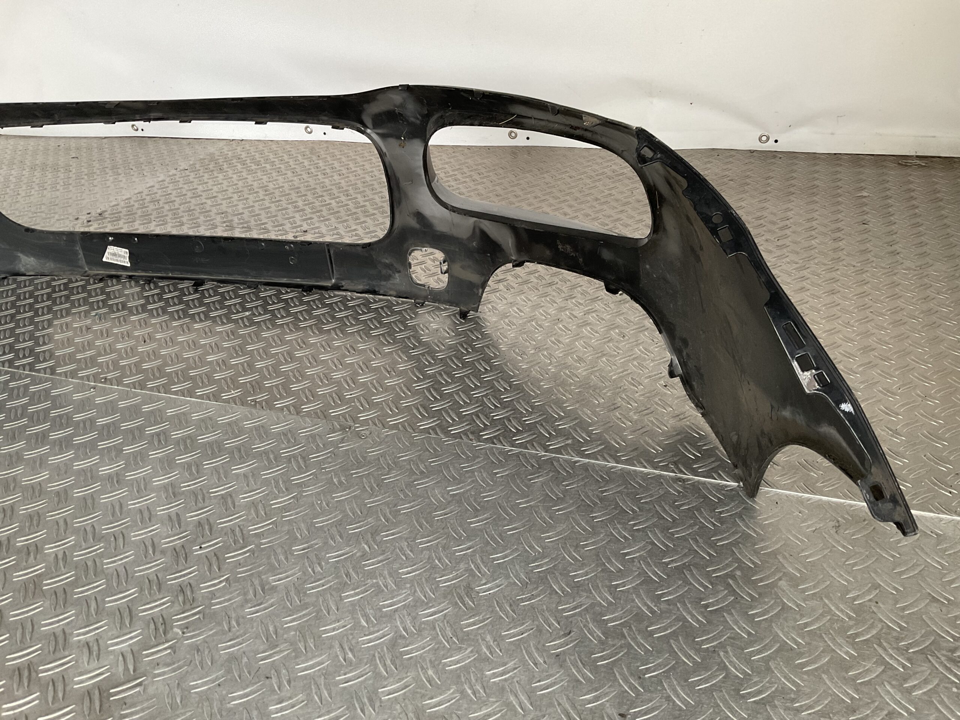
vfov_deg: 48.2
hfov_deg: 61.7
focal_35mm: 29
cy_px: 360
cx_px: 480
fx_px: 804
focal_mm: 3
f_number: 1.8
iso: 80
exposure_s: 1/50
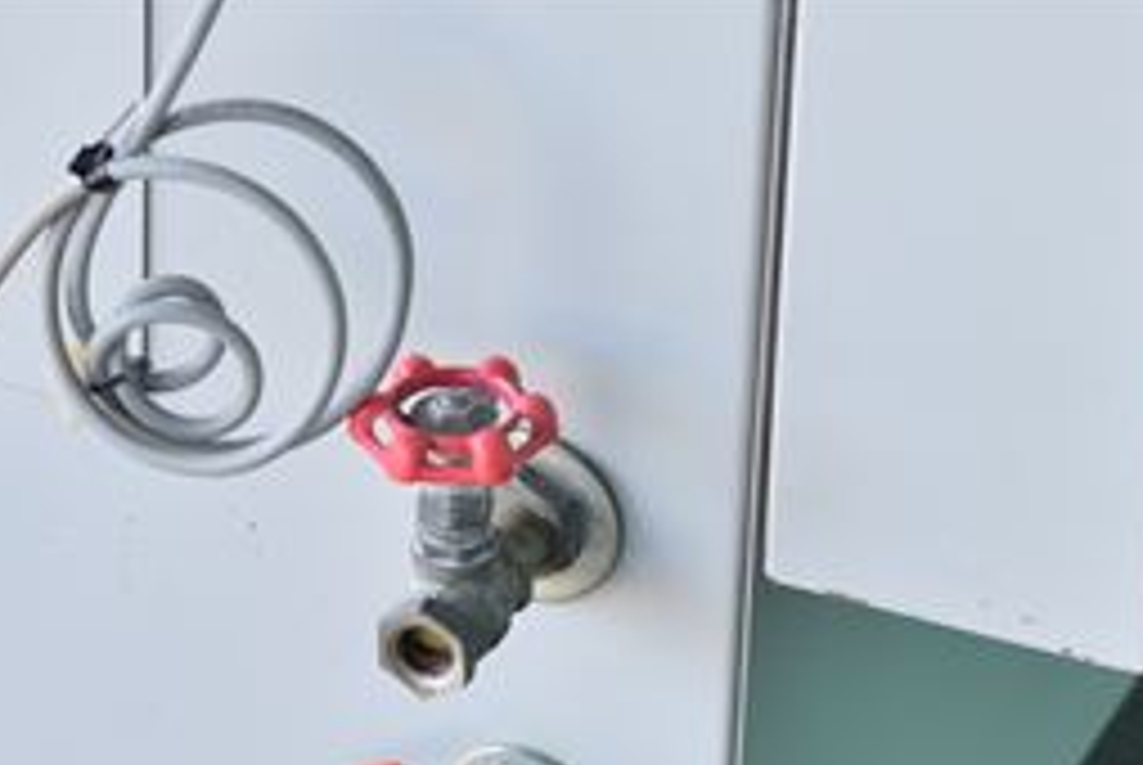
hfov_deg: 8.7
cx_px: 446
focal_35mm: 236
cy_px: 734
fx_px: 7502
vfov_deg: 5.8
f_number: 6.3
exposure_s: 1/400
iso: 1250
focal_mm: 80
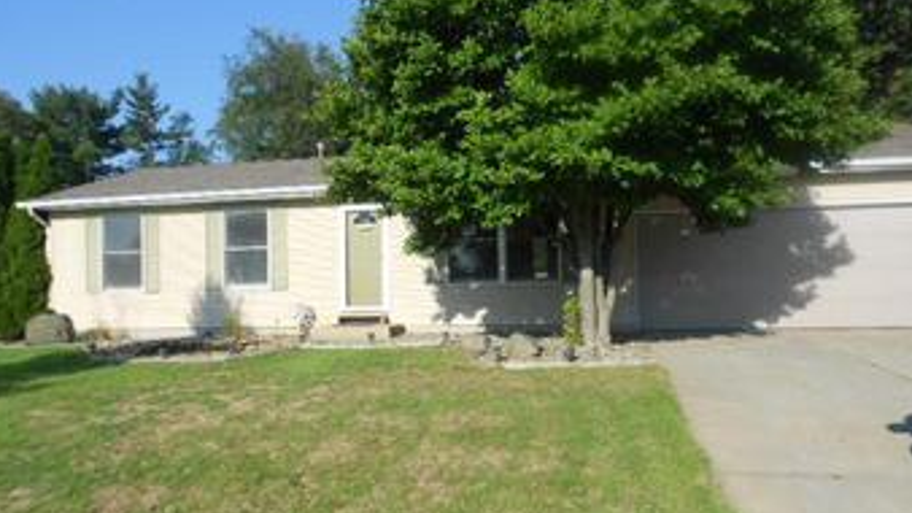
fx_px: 701
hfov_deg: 66.1
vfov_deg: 40.1
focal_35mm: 29
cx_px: 453
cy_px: 275
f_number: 3.2
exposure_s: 1/800
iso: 80
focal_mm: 4.6
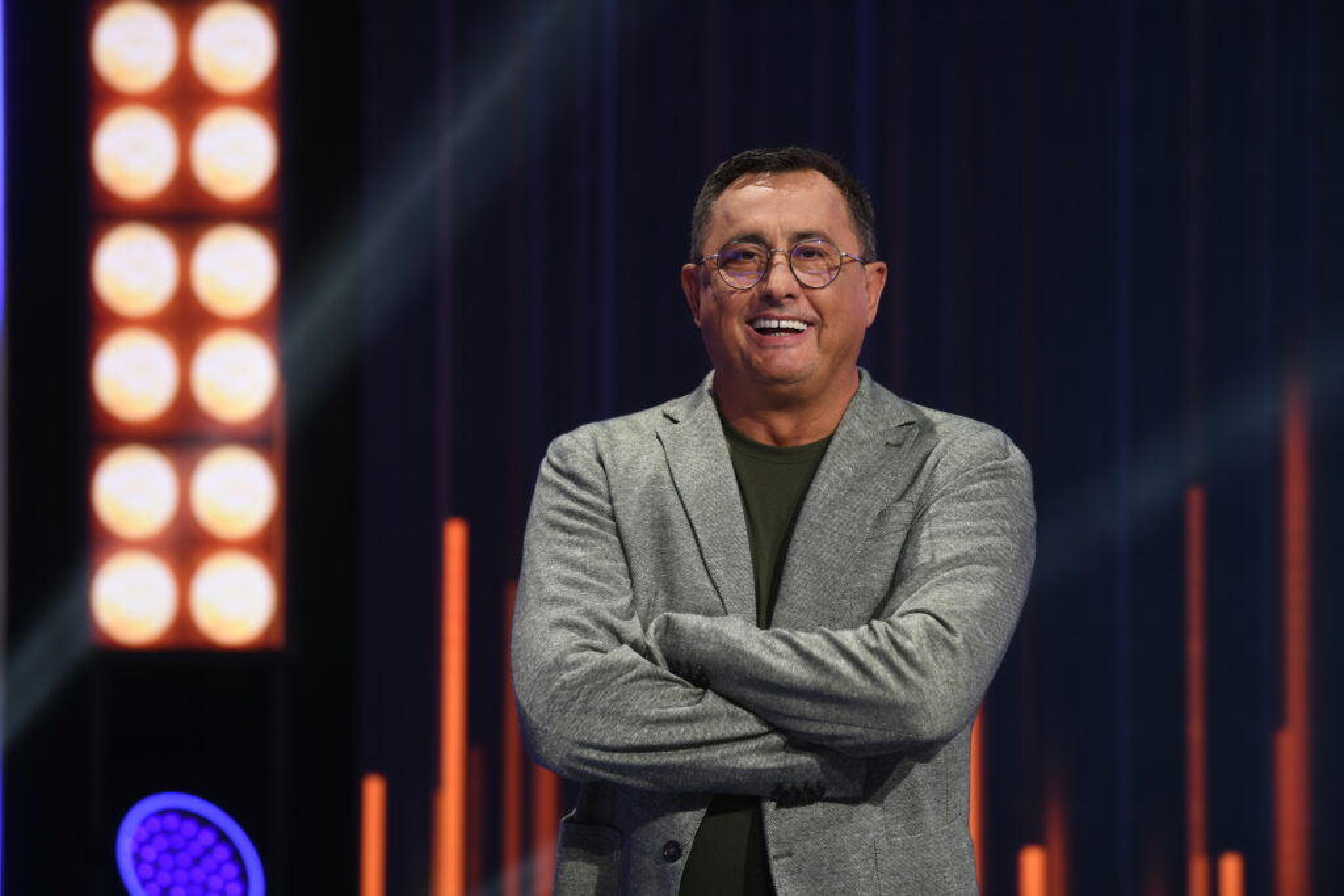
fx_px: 3659
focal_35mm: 98
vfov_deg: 14.0
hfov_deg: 20.8
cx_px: 672
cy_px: 448
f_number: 3.5
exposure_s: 1/100
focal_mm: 98
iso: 400
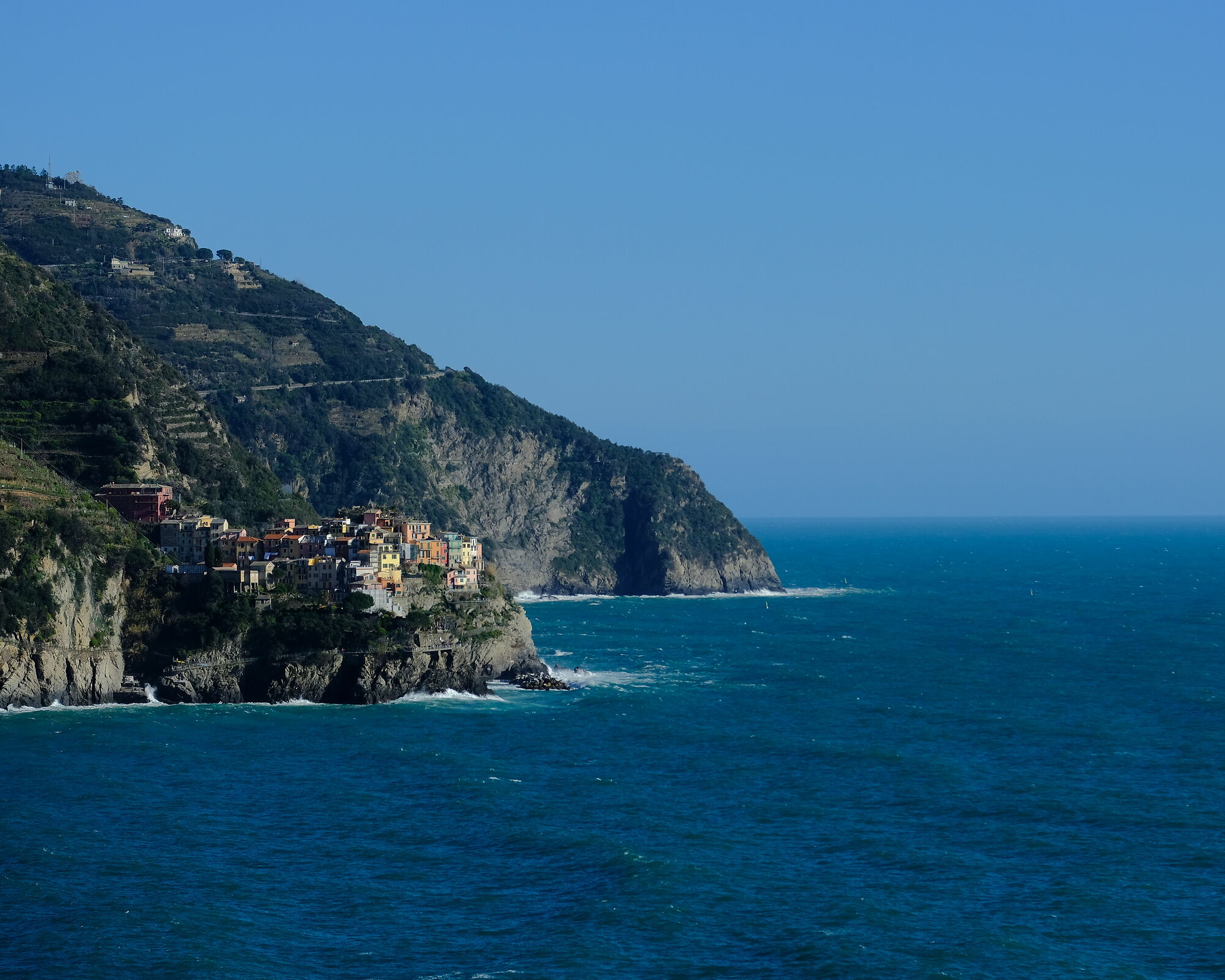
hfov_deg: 13.9
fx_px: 5039
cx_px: 658
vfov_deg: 11.1
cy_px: 489
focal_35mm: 139
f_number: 5.6
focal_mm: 81.9
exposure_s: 1/1600
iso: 200
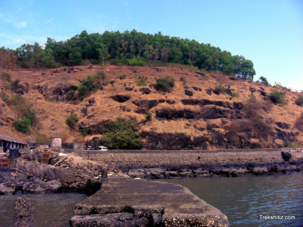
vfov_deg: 37.7
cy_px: 114
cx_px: 152
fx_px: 333
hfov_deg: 49.0
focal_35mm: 38
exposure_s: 1/459
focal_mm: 6.3
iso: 50
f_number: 4
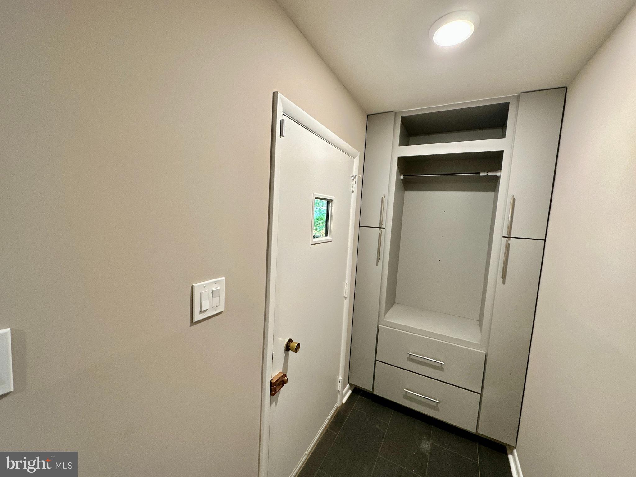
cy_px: 238
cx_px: 318
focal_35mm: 14
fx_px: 257
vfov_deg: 85.7
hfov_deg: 102.1
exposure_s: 1/60
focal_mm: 2.22
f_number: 2.2
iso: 200
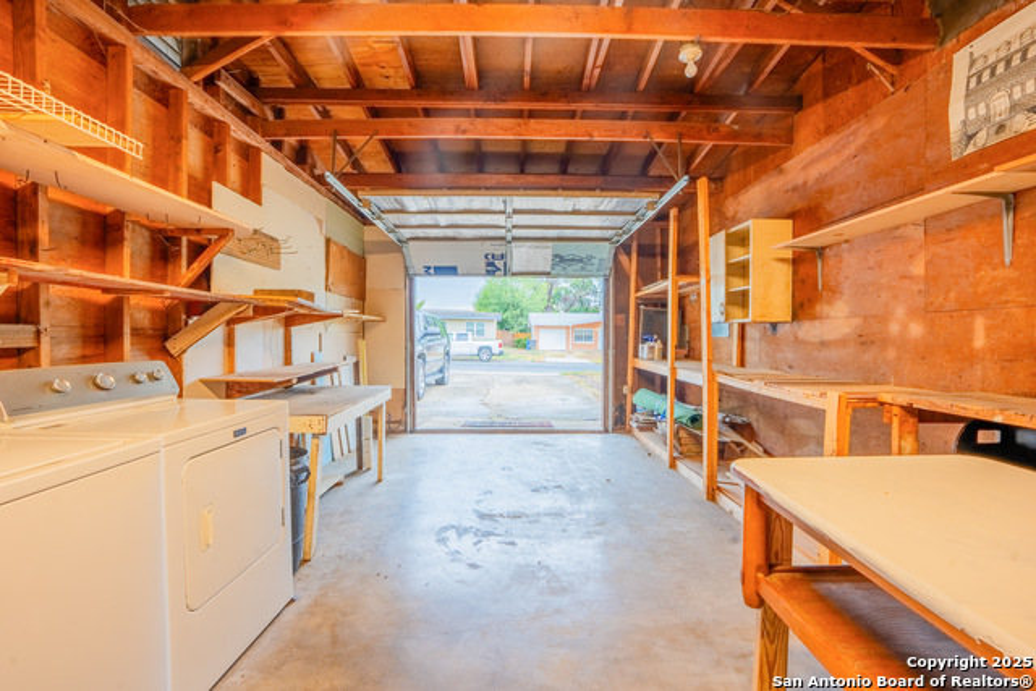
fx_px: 461
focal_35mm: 16
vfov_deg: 73.8
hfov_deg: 96.7
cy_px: 346
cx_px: 518
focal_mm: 16
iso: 250
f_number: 9
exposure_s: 1/250
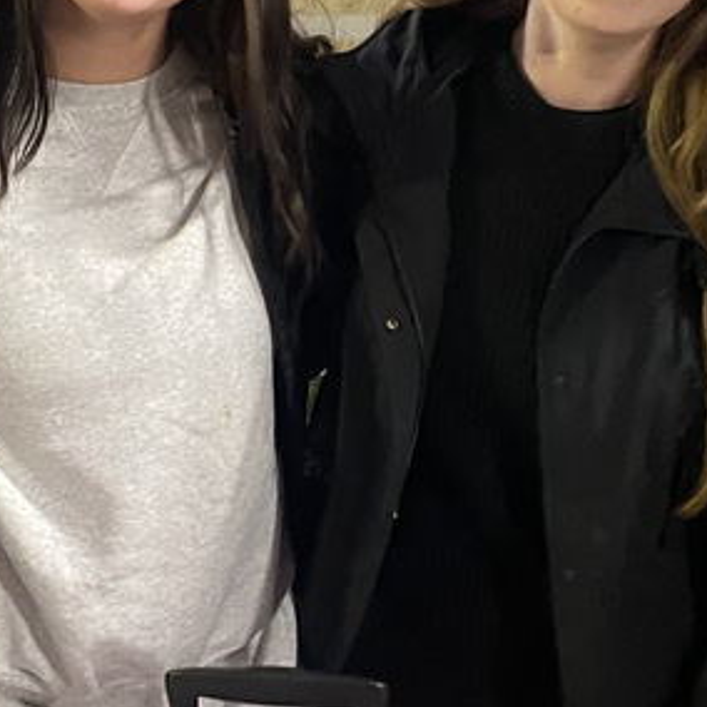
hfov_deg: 20.9
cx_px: 324
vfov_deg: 20.9
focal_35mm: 83
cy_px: 289
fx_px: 1918
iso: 400
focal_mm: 4.25
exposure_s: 1/40
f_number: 1.8
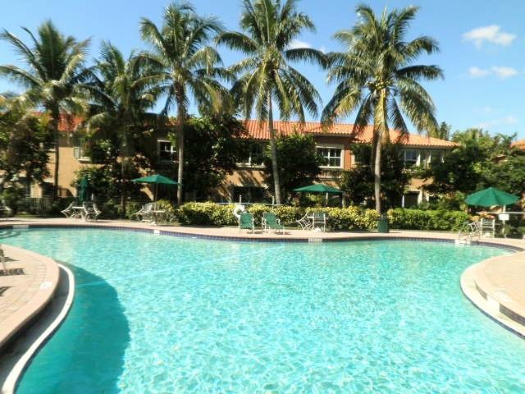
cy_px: 197
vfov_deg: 53.1
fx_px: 394
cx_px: 262
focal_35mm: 26
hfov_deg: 67.3
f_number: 7.8
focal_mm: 4.7
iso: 64
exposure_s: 1/125
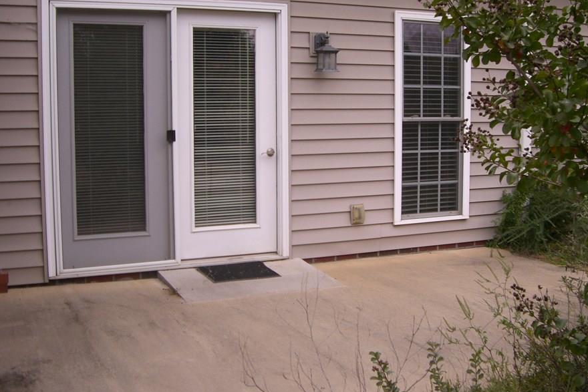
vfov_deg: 29.2
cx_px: 309
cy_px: 160
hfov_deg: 42.7
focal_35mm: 46
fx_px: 751
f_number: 2.7
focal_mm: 6.2
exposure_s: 1/200
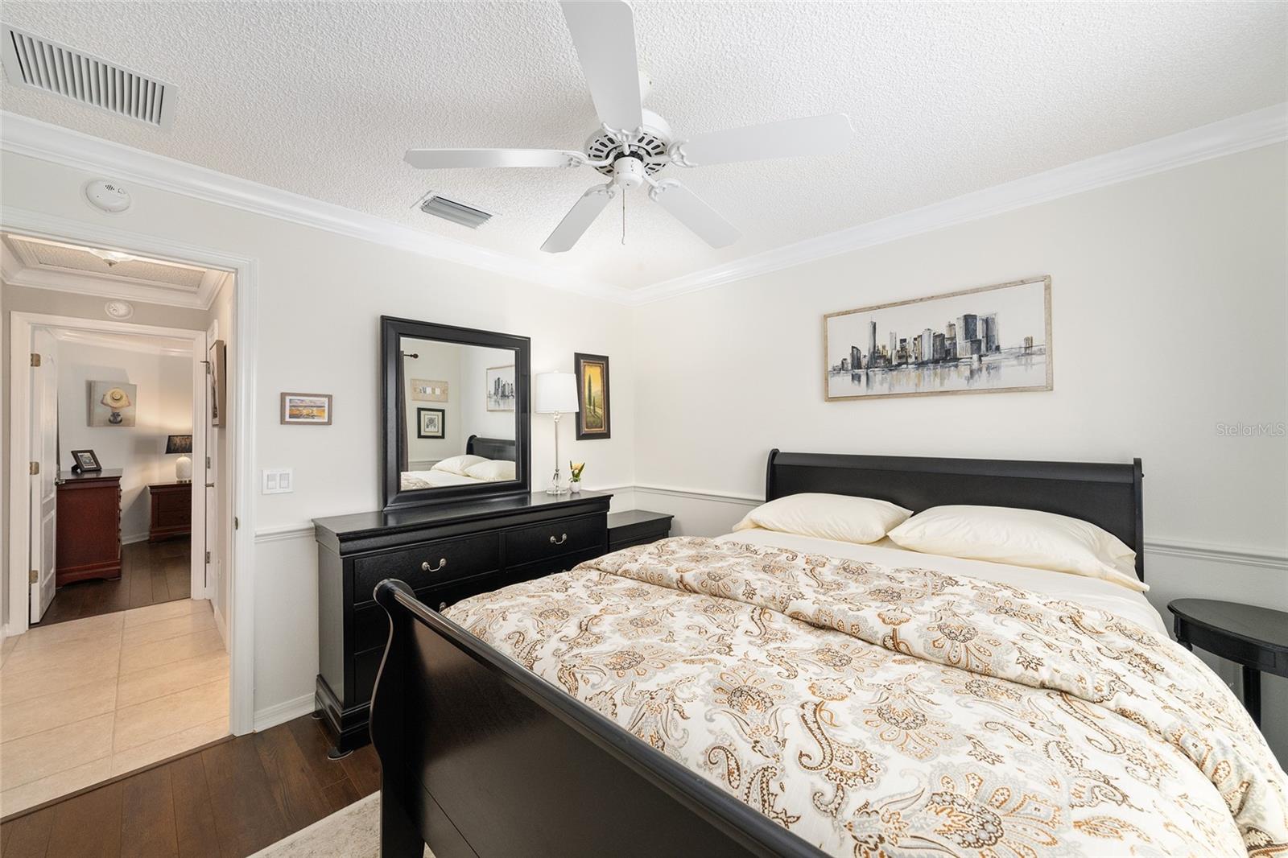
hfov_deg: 108.3
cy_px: 429
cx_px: 644
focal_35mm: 13
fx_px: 465
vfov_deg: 85.4
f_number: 8
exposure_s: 1/25
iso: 500
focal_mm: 13
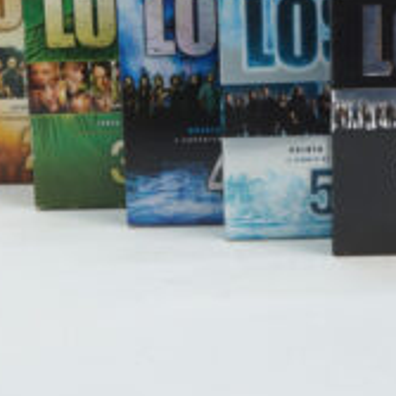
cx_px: 206
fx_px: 1024
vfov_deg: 21.2
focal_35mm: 79
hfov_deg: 21.9
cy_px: 8
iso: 640
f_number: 4.5
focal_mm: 23
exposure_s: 1/60
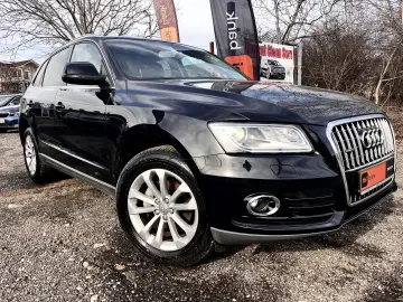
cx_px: 202
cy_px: 151
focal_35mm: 26
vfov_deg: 53.1
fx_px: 303
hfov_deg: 67.3
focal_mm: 5.1
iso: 50
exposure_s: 1/943
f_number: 1.6
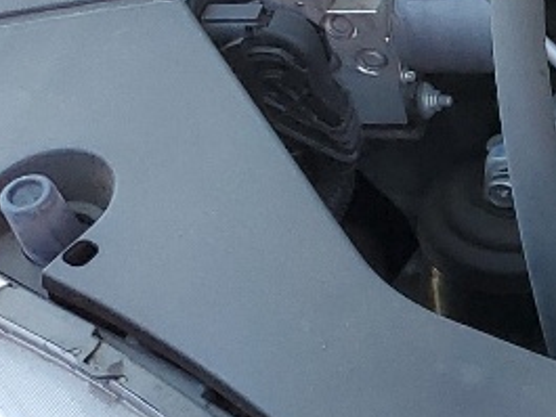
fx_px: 2523
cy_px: 287
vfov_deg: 9.5
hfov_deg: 10.5
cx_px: 1410
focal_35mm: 157
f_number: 1.5
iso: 50
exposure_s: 1/417
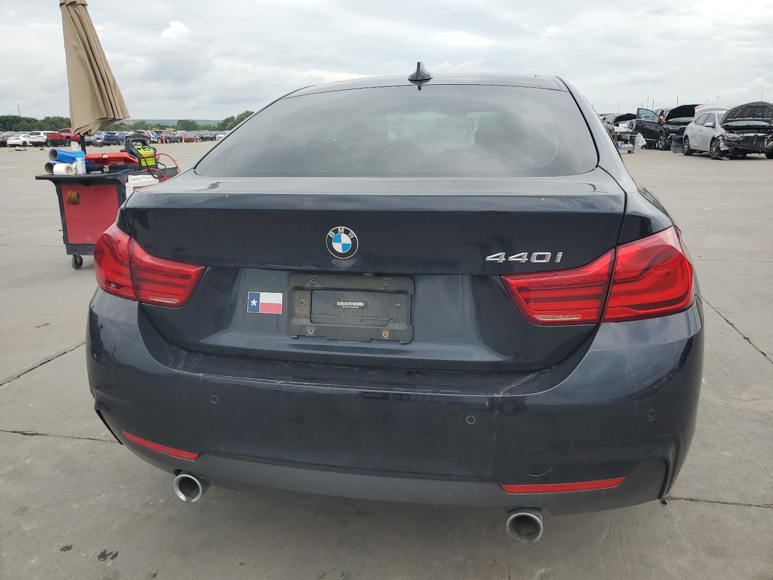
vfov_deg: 53.1
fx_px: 581
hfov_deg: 67.3
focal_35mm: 26
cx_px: 386
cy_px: 290
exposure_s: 1/2000
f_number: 1.5
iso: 50
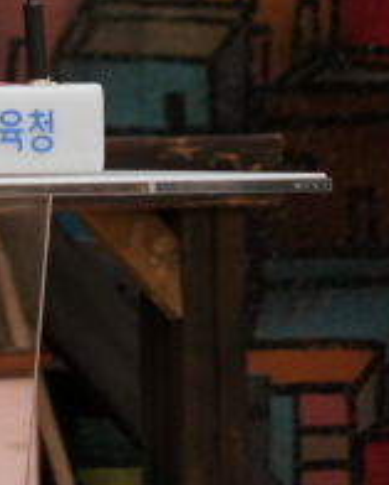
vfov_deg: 2.8
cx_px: -273
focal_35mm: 689
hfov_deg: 2.2
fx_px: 9908
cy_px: 10
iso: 5000
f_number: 6.3
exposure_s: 1/125
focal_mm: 240
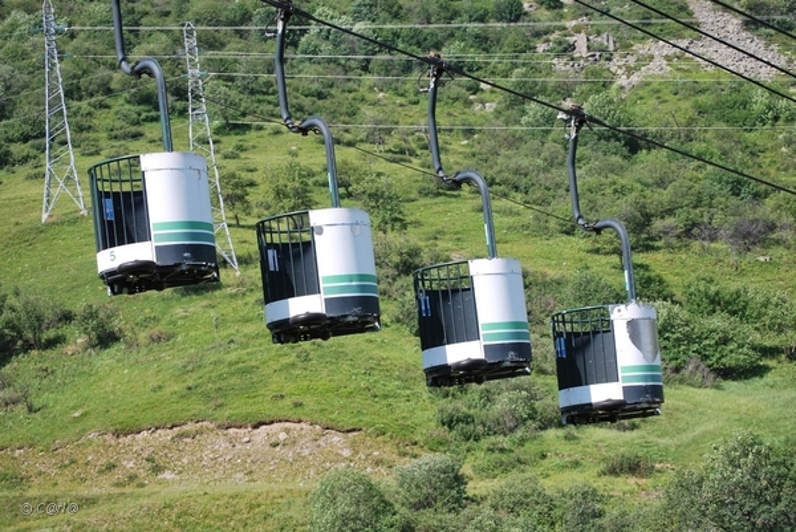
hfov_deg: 24.6
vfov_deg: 16.6
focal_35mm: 82
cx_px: 398
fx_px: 1825
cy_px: 266
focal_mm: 55
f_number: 7.1
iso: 100
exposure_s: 1/200
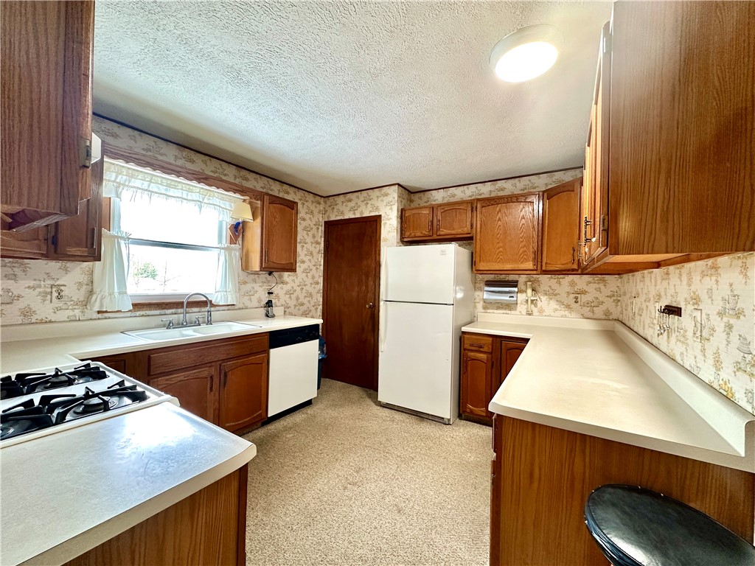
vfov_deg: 85.7
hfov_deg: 102.1
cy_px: 283
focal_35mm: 14
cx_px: 378
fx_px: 305
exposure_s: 1/60
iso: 160
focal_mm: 2.22
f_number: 2.2
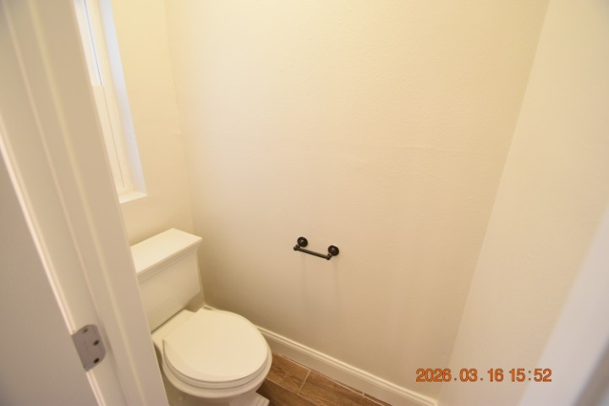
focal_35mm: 15
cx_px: 304
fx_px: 254
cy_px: 203
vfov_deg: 77.3
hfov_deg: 100.4
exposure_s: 1/60
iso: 1250
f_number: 3.5
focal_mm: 10
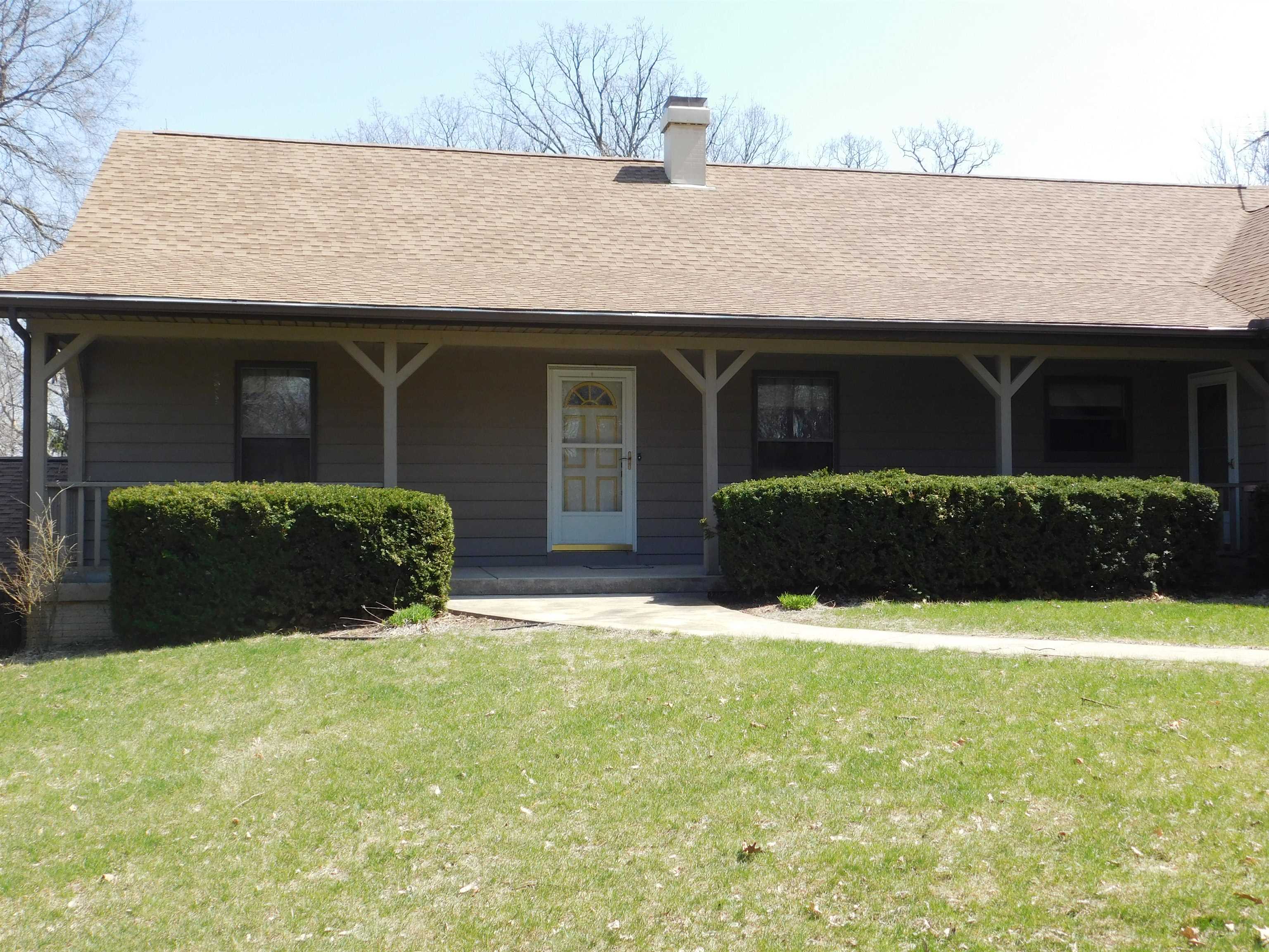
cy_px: 476
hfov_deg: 51.4
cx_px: 634
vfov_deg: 39.7
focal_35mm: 36
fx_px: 1320
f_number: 3.5
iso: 125
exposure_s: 1/640
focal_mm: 6.3
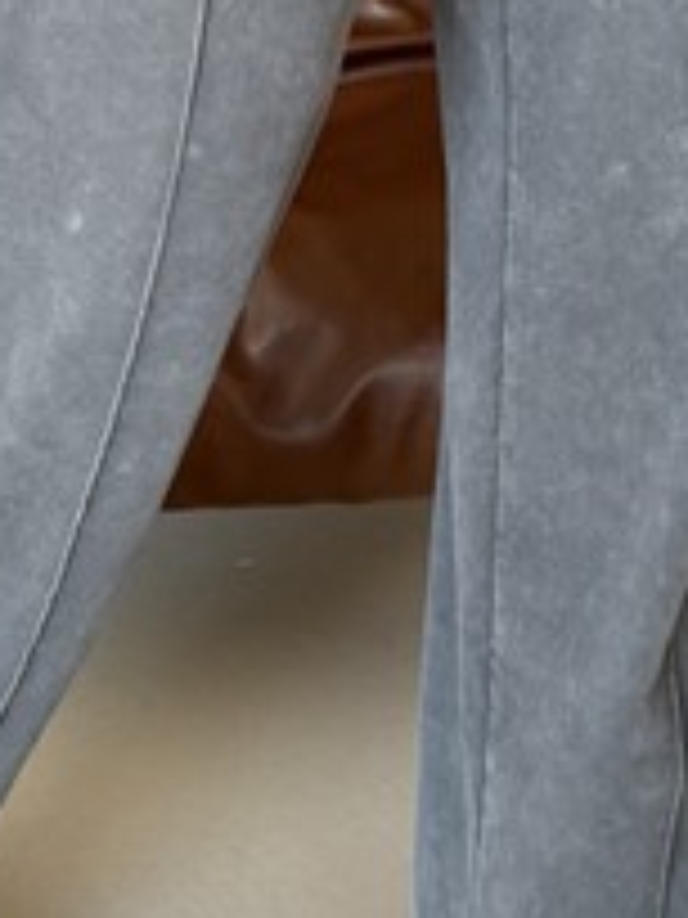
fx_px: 2491
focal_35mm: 94
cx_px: 427
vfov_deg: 20.0
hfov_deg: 15.7
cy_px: -86
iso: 64
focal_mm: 6.76
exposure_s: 1/263
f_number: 1.78
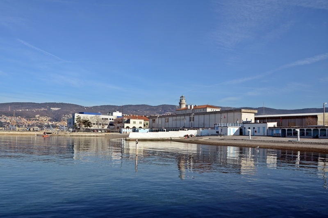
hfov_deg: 67.4
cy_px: 109
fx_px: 246
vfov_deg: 47.9
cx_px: 164
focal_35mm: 27
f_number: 8
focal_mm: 18
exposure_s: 1/1000
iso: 200
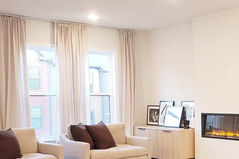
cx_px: 225
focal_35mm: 59
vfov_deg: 22.6
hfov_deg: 31.9
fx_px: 392
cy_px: 131
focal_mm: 4.3
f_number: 2.4
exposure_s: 1/24
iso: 250
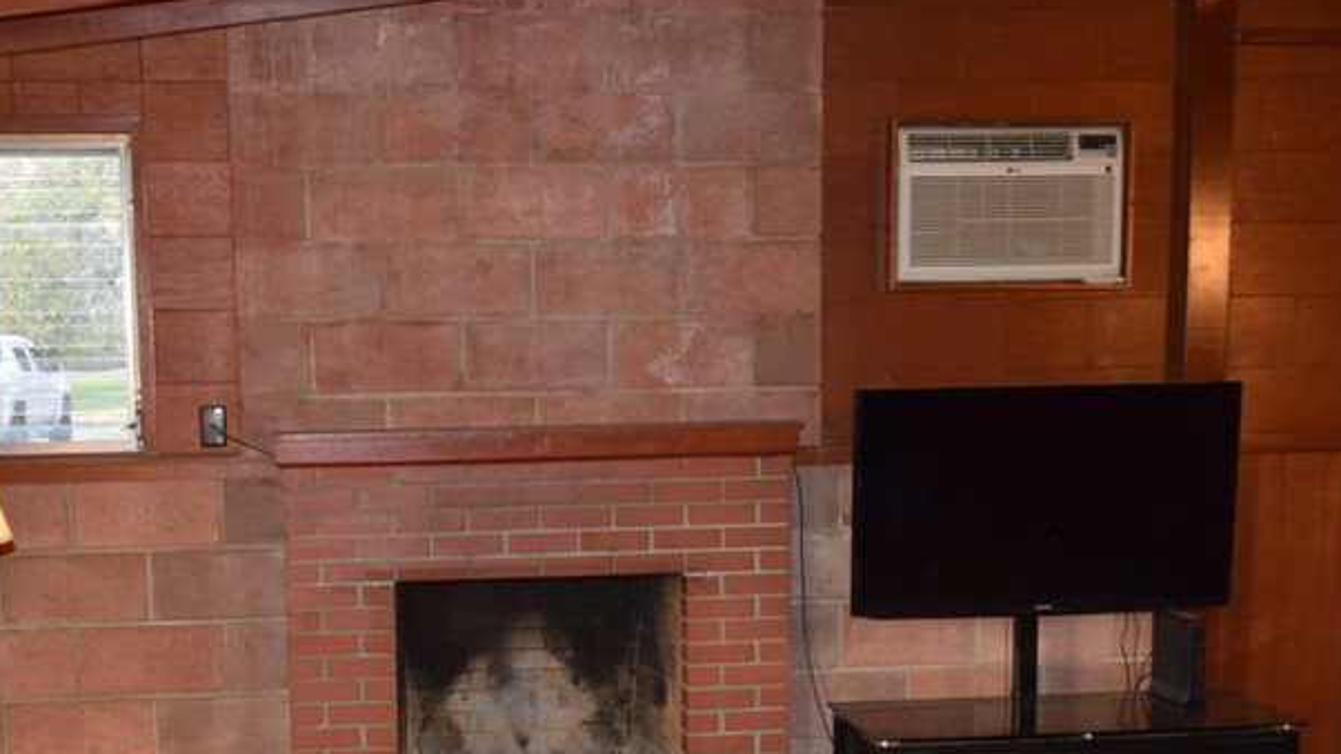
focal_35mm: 48
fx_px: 1707
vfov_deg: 24.6
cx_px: 511
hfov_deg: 42.6
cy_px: 571
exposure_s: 1/60
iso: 1000
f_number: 3.5
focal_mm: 18
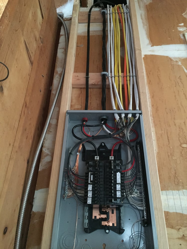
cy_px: 124
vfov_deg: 61.7
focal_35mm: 29
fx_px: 209
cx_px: 94
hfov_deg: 48.2
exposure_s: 1/15
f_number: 2.2
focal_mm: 4.15
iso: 500
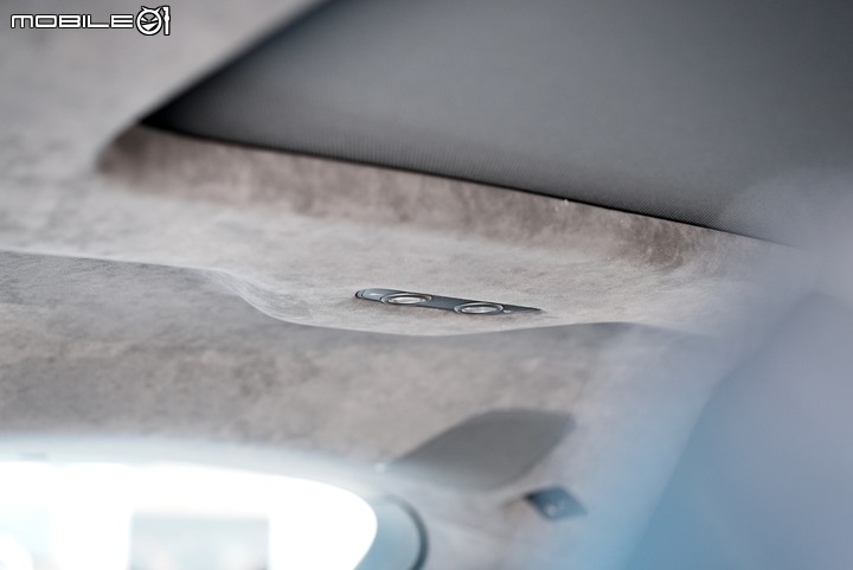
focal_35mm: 55
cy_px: 285
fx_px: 1304
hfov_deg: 36.2
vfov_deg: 24.7
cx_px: 426
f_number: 2.8
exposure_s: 1/60
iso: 1000
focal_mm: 55
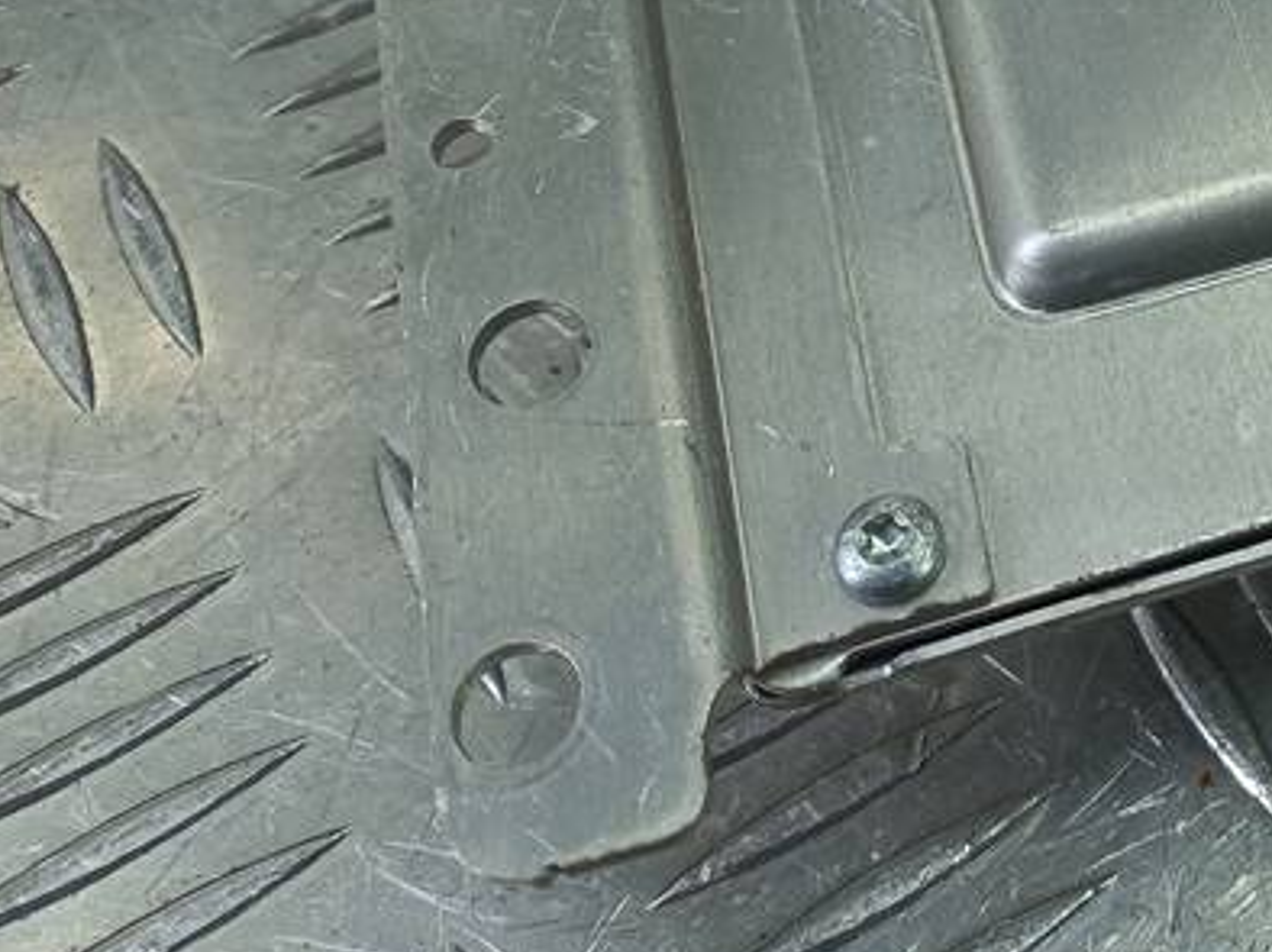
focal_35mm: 65
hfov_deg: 26.1
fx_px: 2387
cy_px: -90
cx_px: 1592
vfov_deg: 21.4
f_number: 1.8
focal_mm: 4.6
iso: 40
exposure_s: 1/50
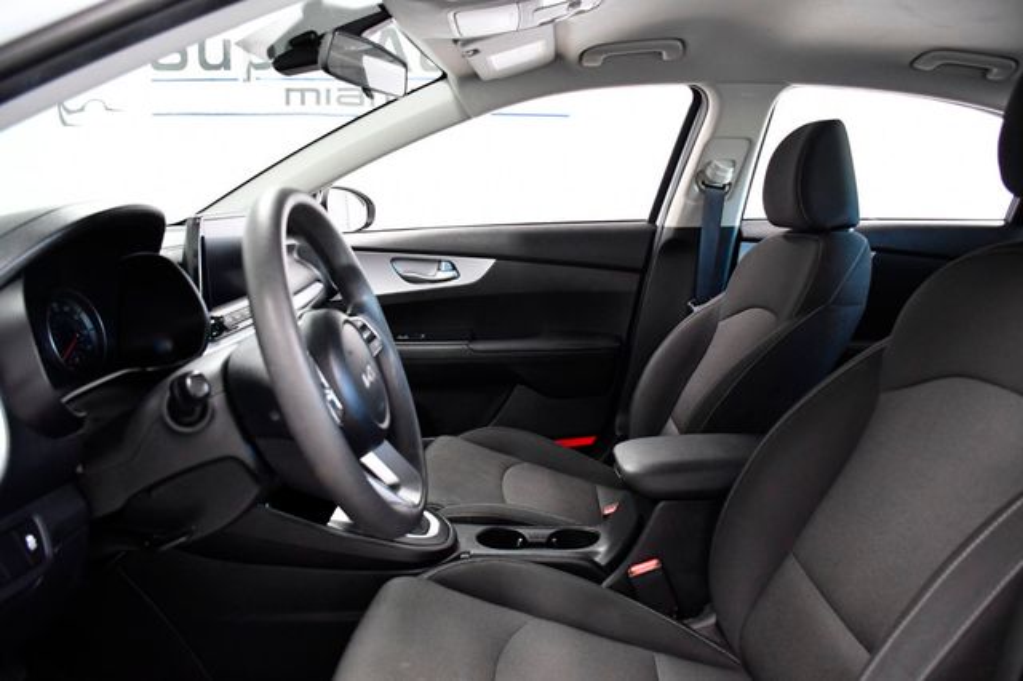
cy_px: 340
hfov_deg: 67.4
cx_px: 512
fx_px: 767
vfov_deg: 47.9
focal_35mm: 27
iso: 2500
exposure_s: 1/160
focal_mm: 18
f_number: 4.5
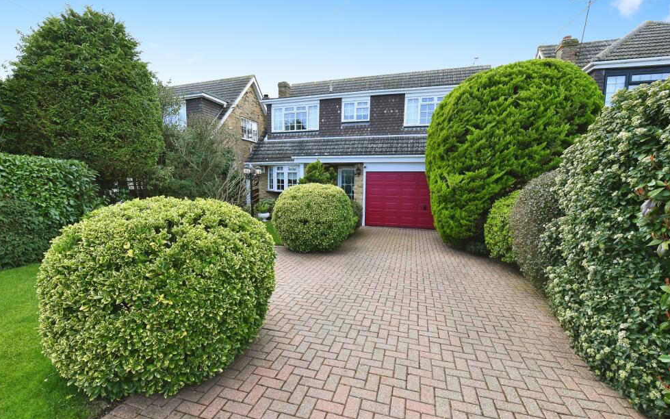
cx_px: 322
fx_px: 292
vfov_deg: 71.2
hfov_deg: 97.8
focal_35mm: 16
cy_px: 221
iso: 800
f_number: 10
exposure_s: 1/250
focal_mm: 15
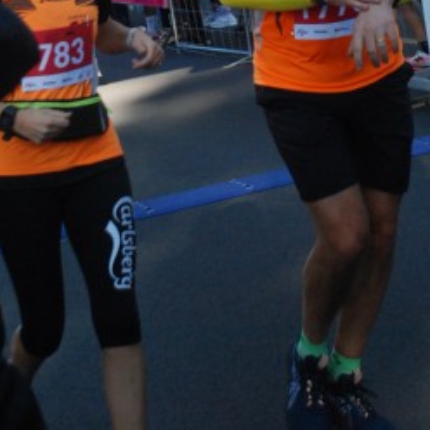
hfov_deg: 16.1
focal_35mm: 108
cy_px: -50
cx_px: 268
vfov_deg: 15.7
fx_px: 1518
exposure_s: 1/640
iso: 1000
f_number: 4.5
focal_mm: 35
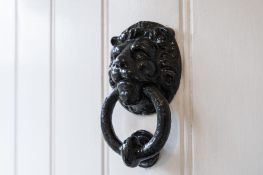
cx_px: 132
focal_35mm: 30
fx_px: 219
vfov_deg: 43.5
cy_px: 88
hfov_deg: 62.0
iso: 800
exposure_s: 1/50
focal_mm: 30
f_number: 5
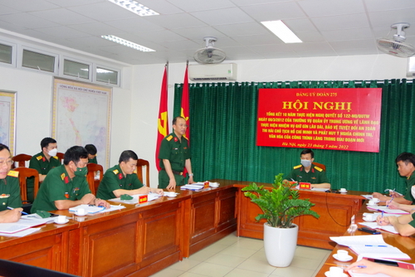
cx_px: 208
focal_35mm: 36
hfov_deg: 53.1
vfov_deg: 36.9
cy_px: 138
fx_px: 415
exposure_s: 1/60
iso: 1600
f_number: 6.3
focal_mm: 24
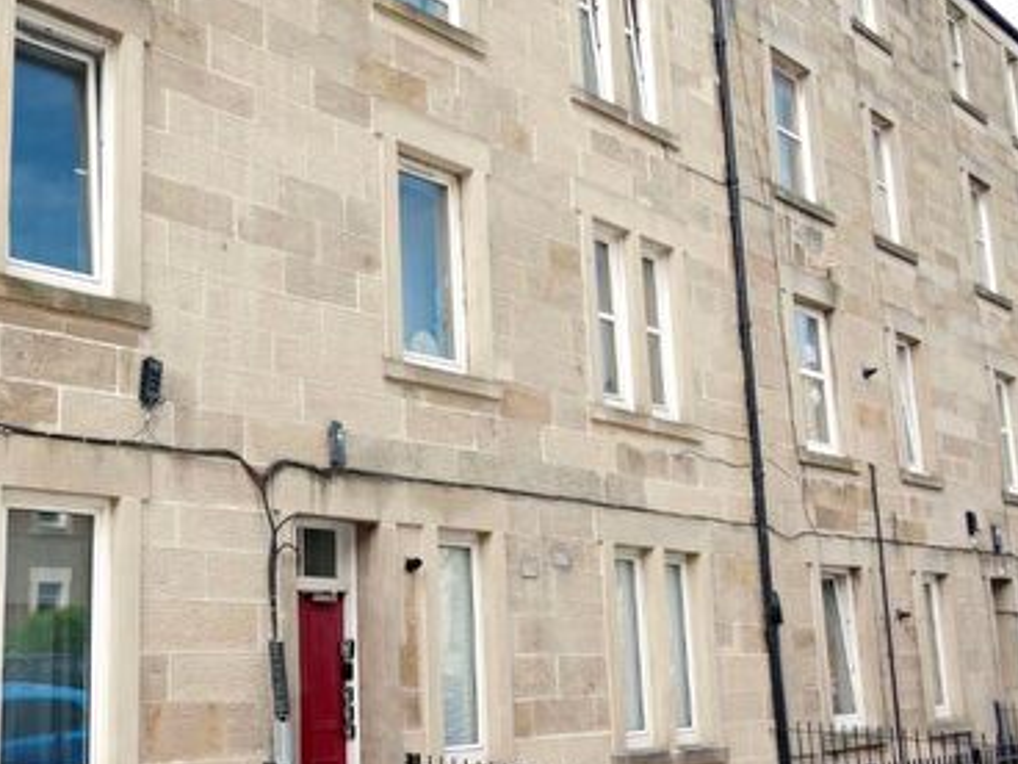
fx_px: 1118
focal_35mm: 38
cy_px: 439
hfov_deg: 45.5
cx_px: 154
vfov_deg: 37.6
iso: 200
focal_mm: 10
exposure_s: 1/160
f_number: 4.5
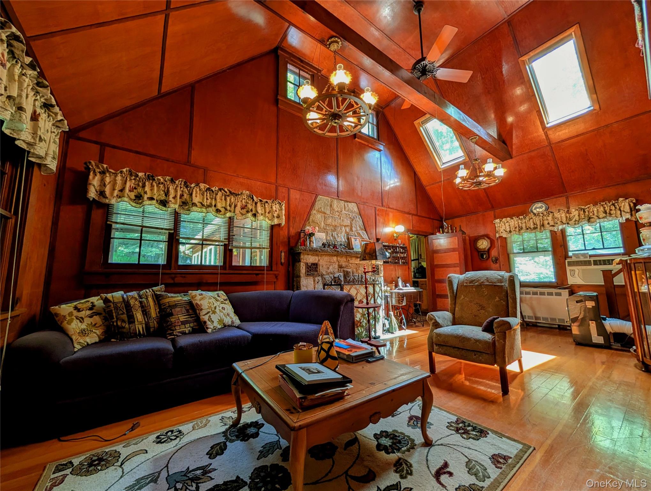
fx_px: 226
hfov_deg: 110.5
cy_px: 246
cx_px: 326
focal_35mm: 12
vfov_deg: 94.6
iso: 60
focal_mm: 2.02
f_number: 1.7
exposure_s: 1/60
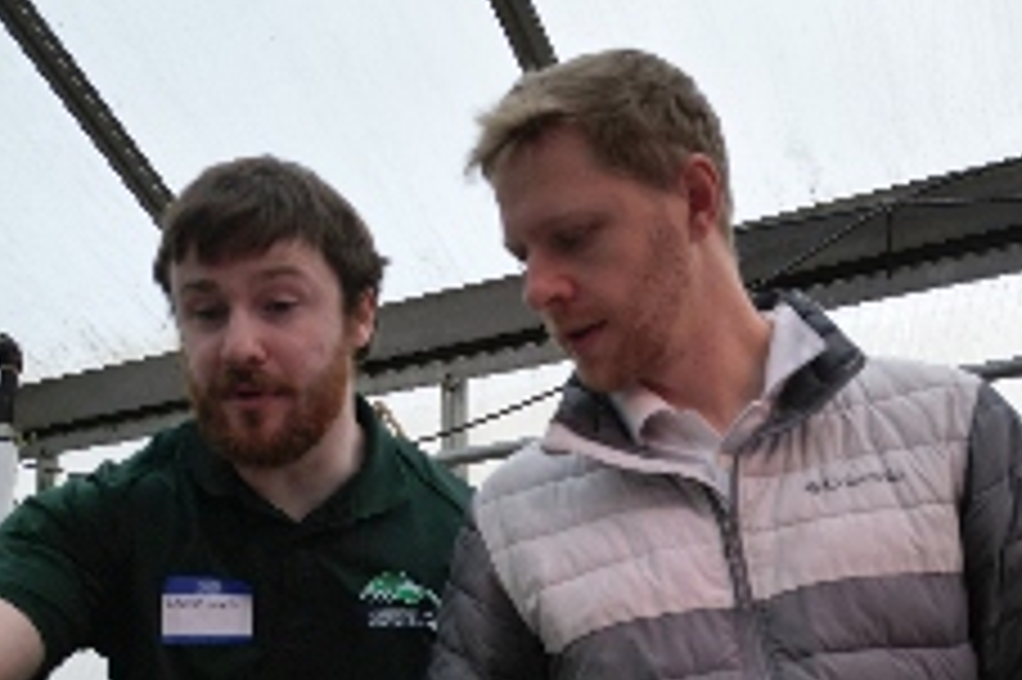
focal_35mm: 44
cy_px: 545
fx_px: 1248
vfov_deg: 29.8
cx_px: 563
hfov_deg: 44.5
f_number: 1.7
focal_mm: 6.72
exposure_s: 1/725
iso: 100
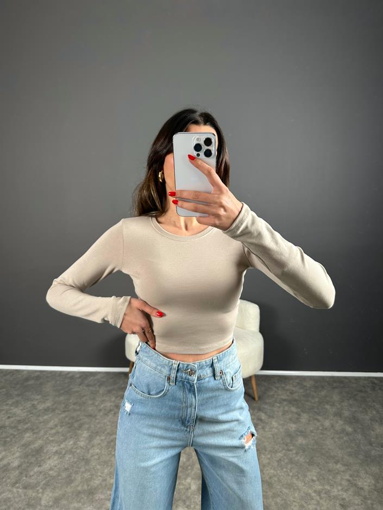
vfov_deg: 71.6
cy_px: 255
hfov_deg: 56.8
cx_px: 192
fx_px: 354
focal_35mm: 24
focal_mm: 6.86
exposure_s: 1/100
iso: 100
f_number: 1.78
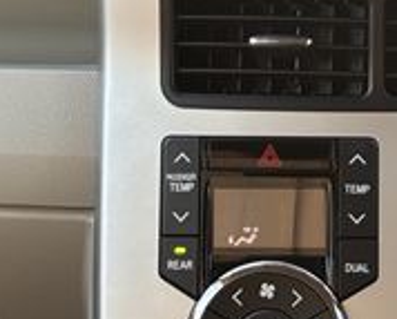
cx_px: 386
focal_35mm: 182
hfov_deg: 10.5
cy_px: -22
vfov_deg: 8.5
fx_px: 2142
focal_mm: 5.96
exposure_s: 1/136
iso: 80
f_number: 1.6
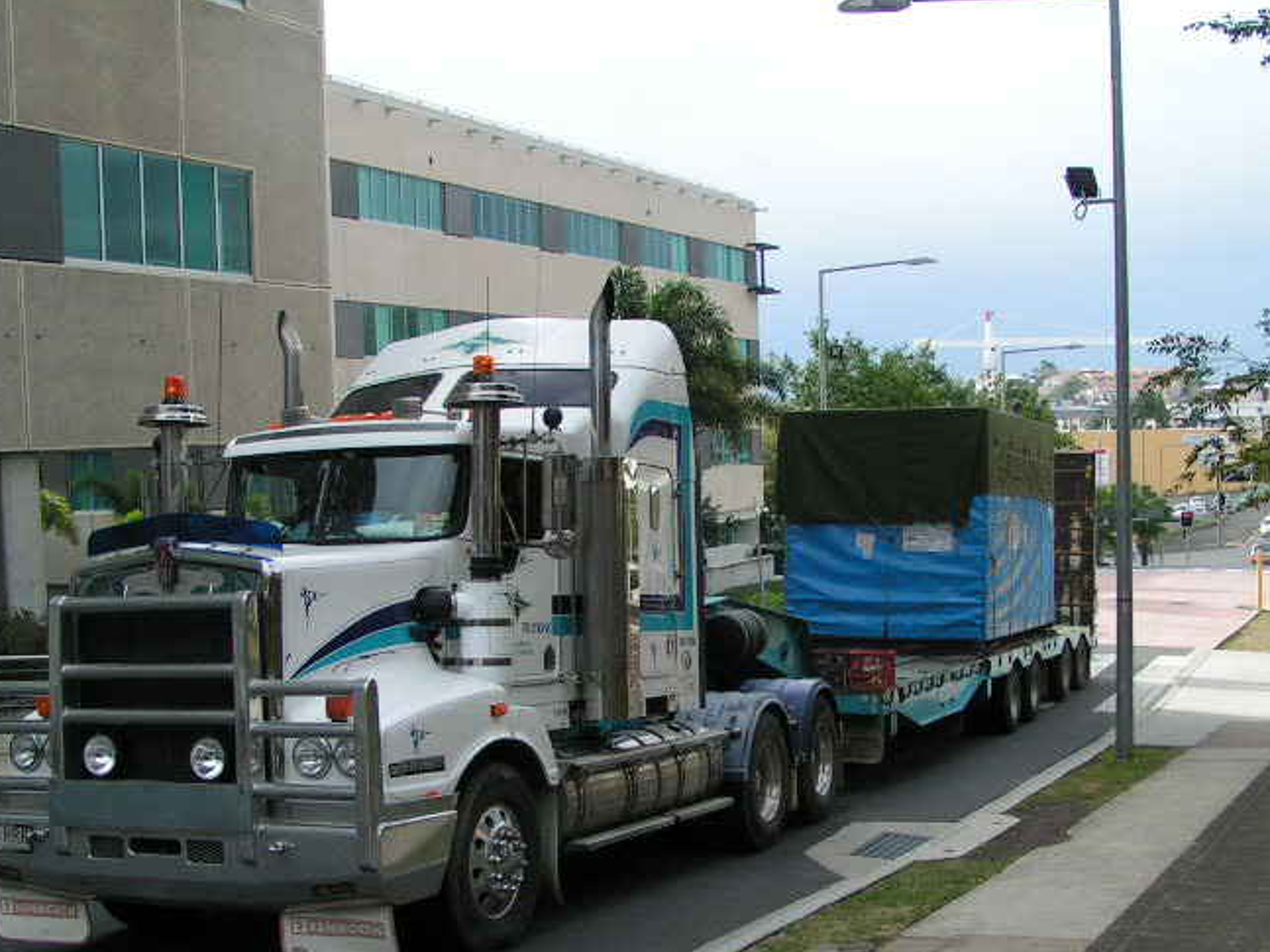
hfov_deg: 40.4
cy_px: 552
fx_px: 1724
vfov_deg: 30.8
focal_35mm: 47
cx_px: 693
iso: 50
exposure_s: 1/200
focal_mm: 5.8
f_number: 5.6
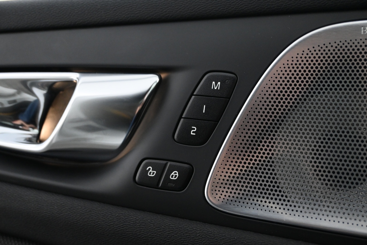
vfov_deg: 31.9
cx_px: 184
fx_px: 428
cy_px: 122
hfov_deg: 46.4
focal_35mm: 42
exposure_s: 1/40
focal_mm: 28
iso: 2500
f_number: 4.5
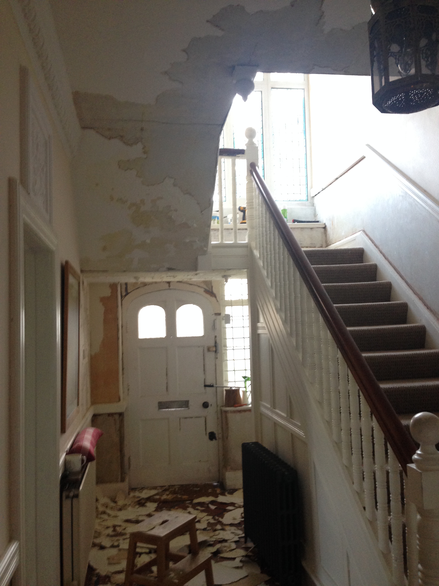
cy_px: 293
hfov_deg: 42.9
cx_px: 220
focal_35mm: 33
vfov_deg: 55.4
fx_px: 558
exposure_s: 1/20
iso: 160
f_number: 2.4
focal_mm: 4.12
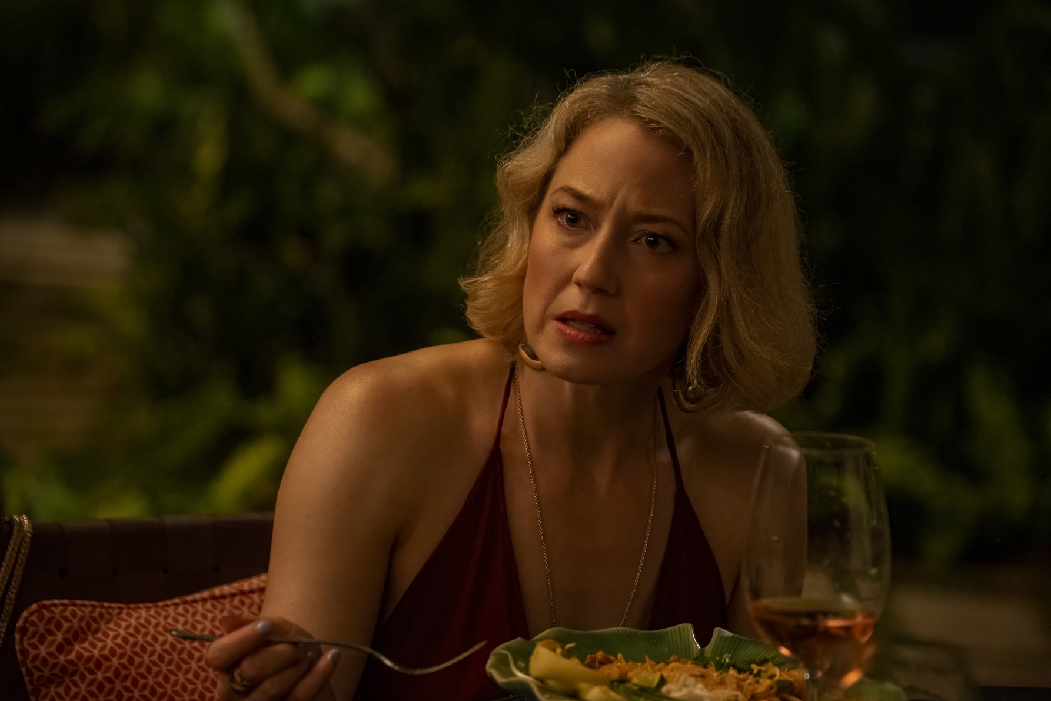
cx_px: 494
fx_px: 4613
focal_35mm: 158
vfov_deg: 8.7
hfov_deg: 13.0
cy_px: 361
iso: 4000
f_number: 2.8
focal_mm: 98.2
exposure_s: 1/60
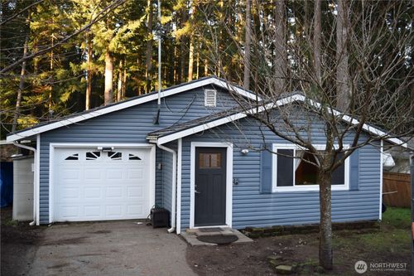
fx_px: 397
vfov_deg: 38.3
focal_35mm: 34
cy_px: 138
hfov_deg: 55.1
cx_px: 207
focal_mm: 23
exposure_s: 1/80
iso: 400
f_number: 4.5
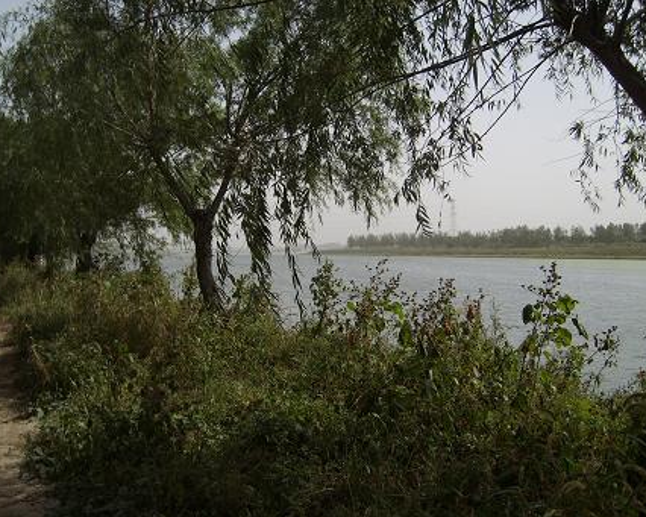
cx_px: 309
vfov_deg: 40.1
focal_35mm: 37
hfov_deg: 49.1
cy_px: 261
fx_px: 708
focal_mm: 5.8
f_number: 7.1
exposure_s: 1/438
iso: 50
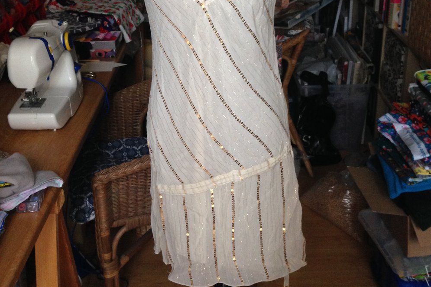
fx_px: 551
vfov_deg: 28.8
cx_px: 216
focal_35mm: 46
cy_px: 76
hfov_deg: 42.8
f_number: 2.4
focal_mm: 4.12
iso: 160
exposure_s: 1/20
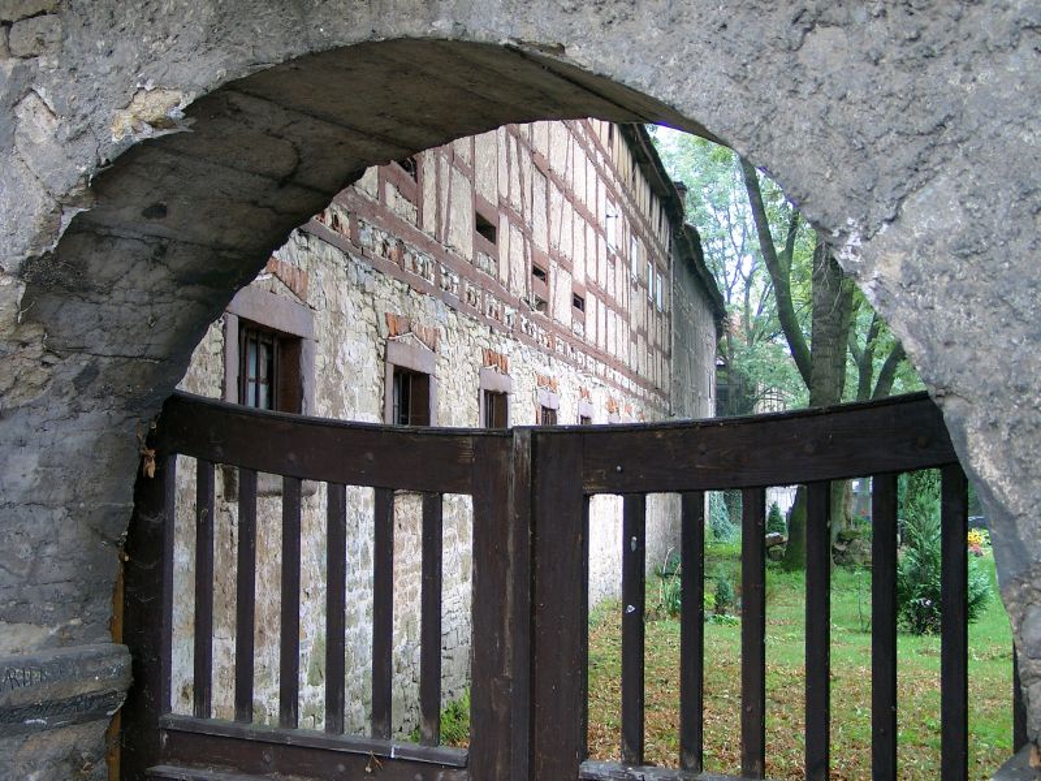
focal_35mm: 53
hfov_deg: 36.2
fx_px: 1594
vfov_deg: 27.5
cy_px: 390
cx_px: 520
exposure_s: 1/50.4
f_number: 2
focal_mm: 11.05
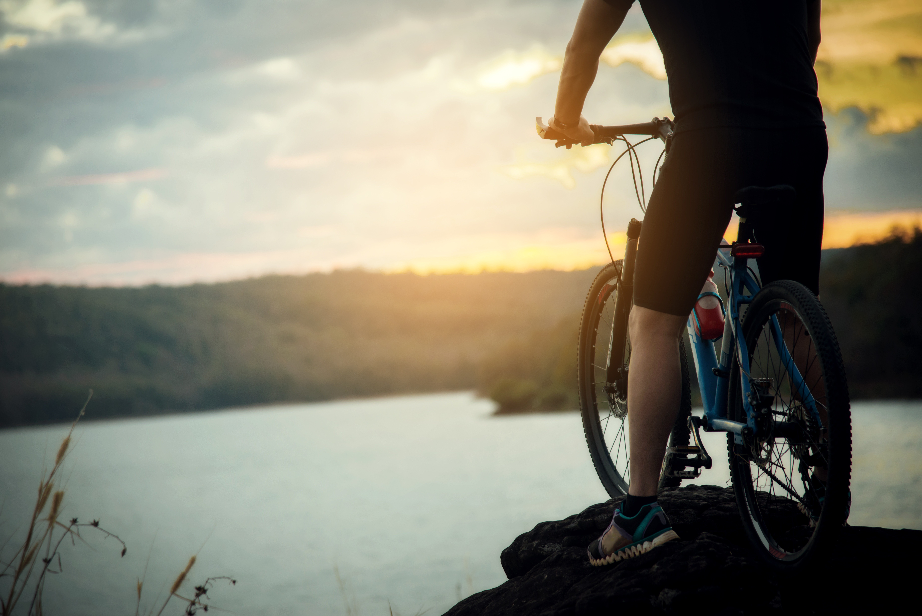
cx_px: 461
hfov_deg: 17.1
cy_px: 308
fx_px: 3074
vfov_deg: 11.4
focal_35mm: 120
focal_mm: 120
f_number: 4
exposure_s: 1/125
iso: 320
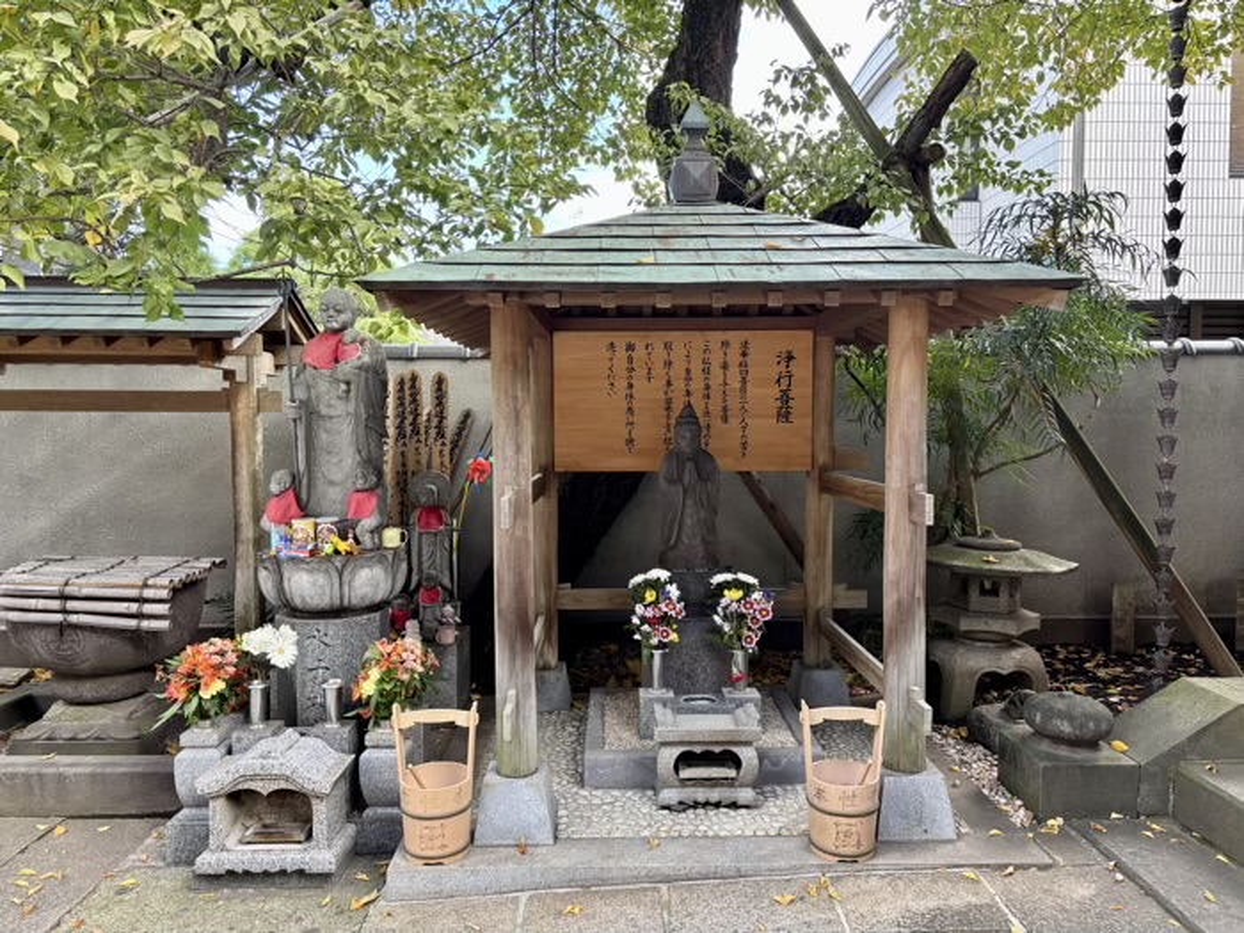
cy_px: 466
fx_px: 934
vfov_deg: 53.1
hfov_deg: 67.3
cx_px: 622
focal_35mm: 26
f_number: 1.6
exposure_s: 1/121
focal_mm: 5.96
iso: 100
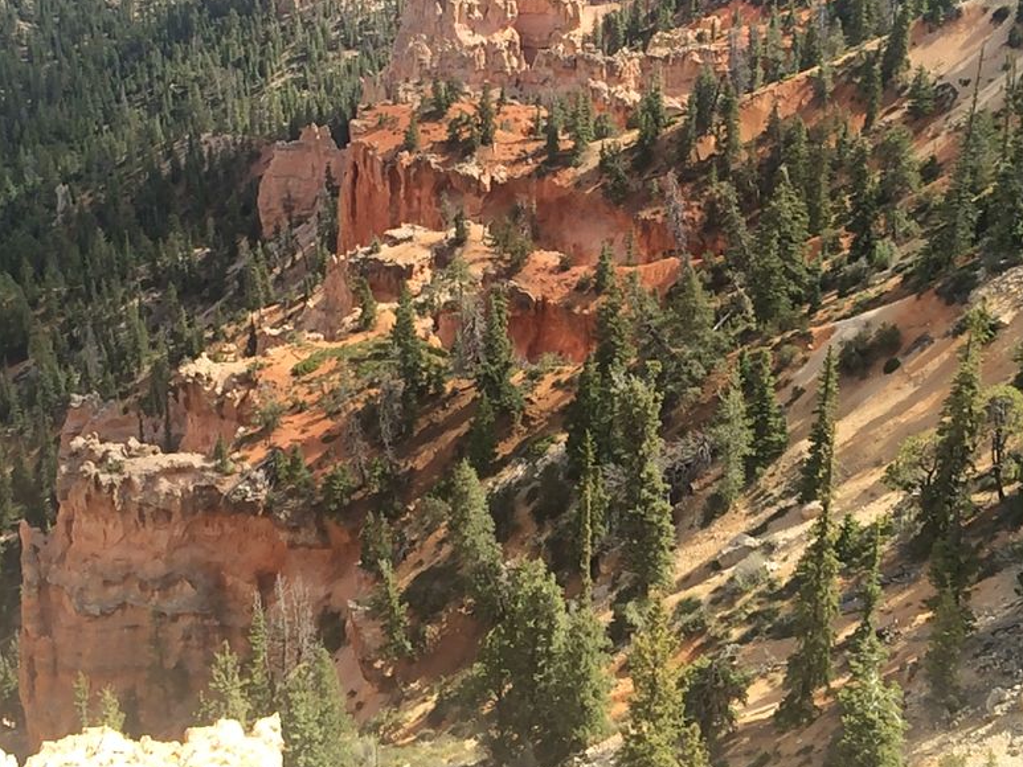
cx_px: 558
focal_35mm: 45
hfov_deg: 42.0
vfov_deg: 31.6
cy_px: 185
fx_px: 1330
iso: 32
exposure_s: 1/931
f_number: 2.2
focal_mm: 4.15
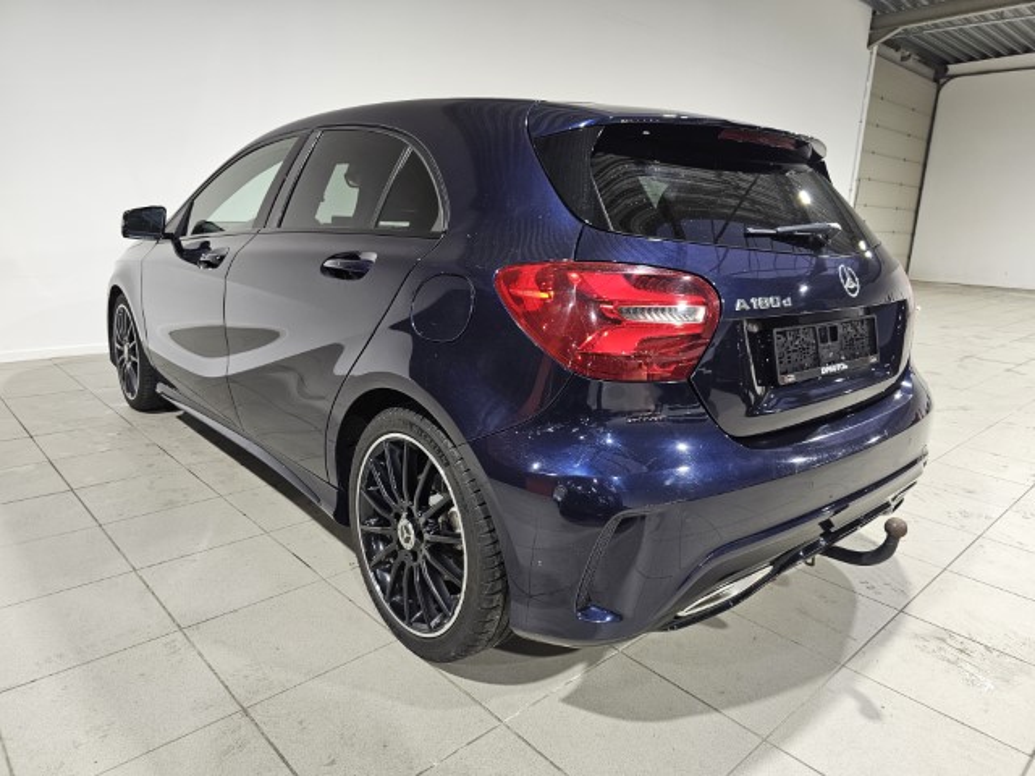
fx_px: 688
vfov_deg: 58.9
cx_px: 518
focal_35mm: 23
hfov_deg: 73.9
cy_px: 388
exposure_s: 1/100
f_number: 1.7
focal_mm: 6.3
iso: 200
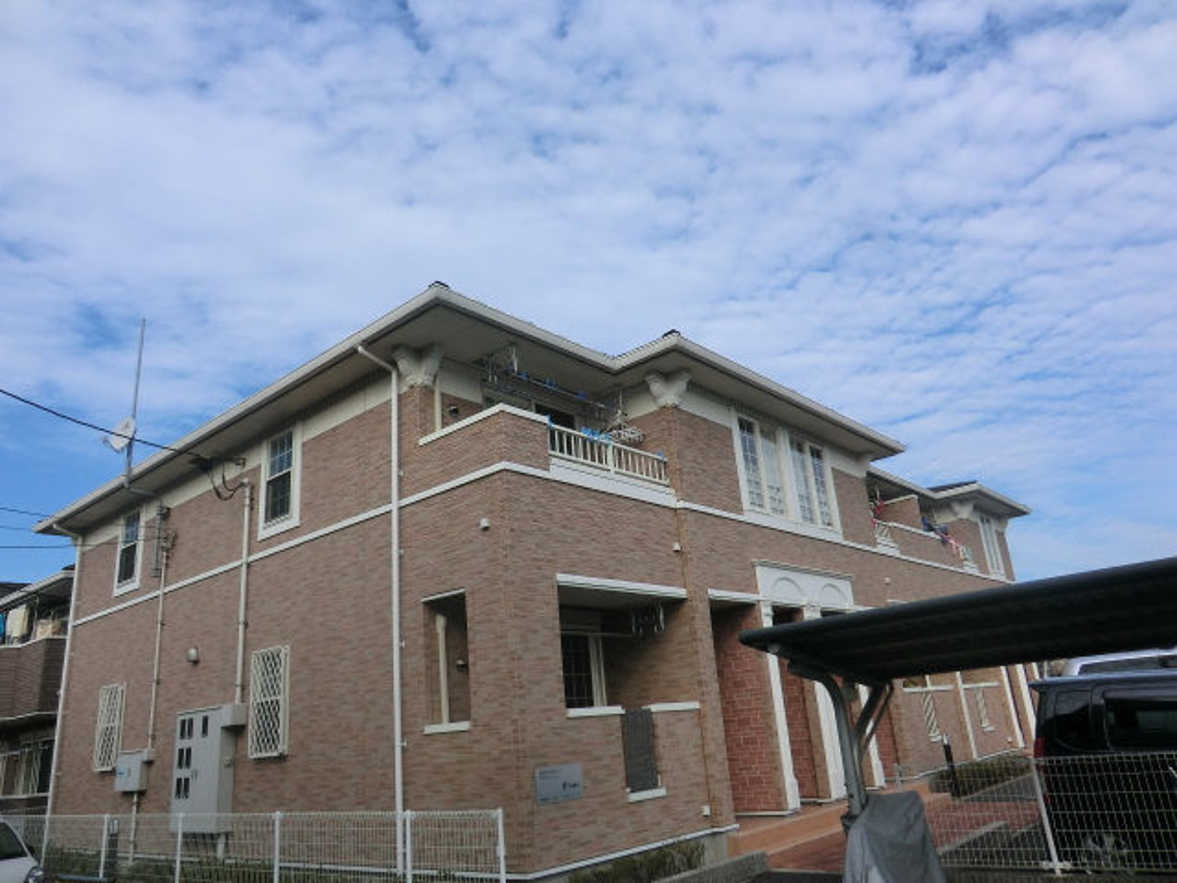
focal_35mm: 24
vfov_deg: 56.8
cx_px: 588
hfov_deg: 71.6
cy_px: 442
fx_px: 816
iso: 80
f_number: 7.5
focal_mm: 4.3
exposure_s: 1/250
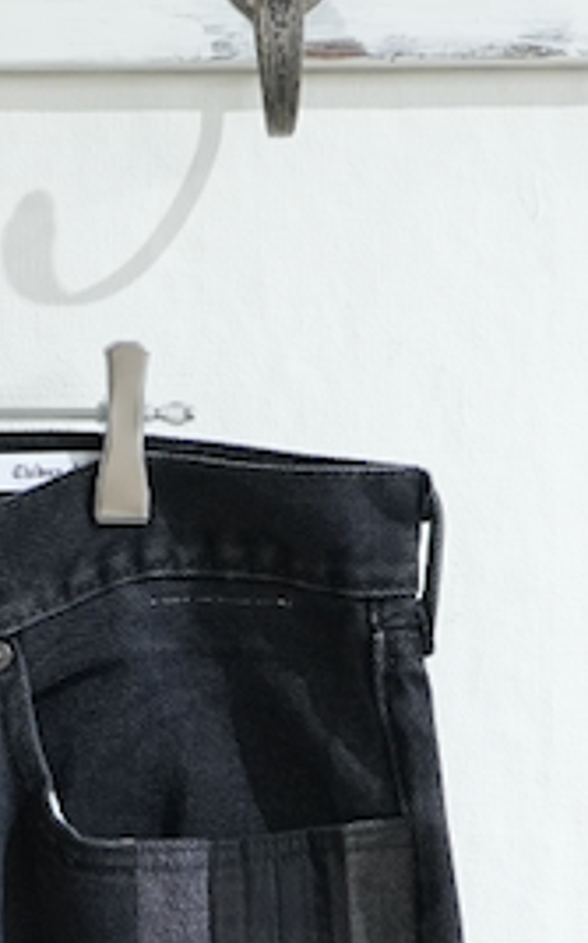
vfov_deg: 7.5
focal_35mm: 273
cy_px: 1657
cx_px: -254
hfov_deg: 4.8
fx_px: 7015
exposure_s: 1/50
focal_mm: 56
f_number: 5
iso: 1600
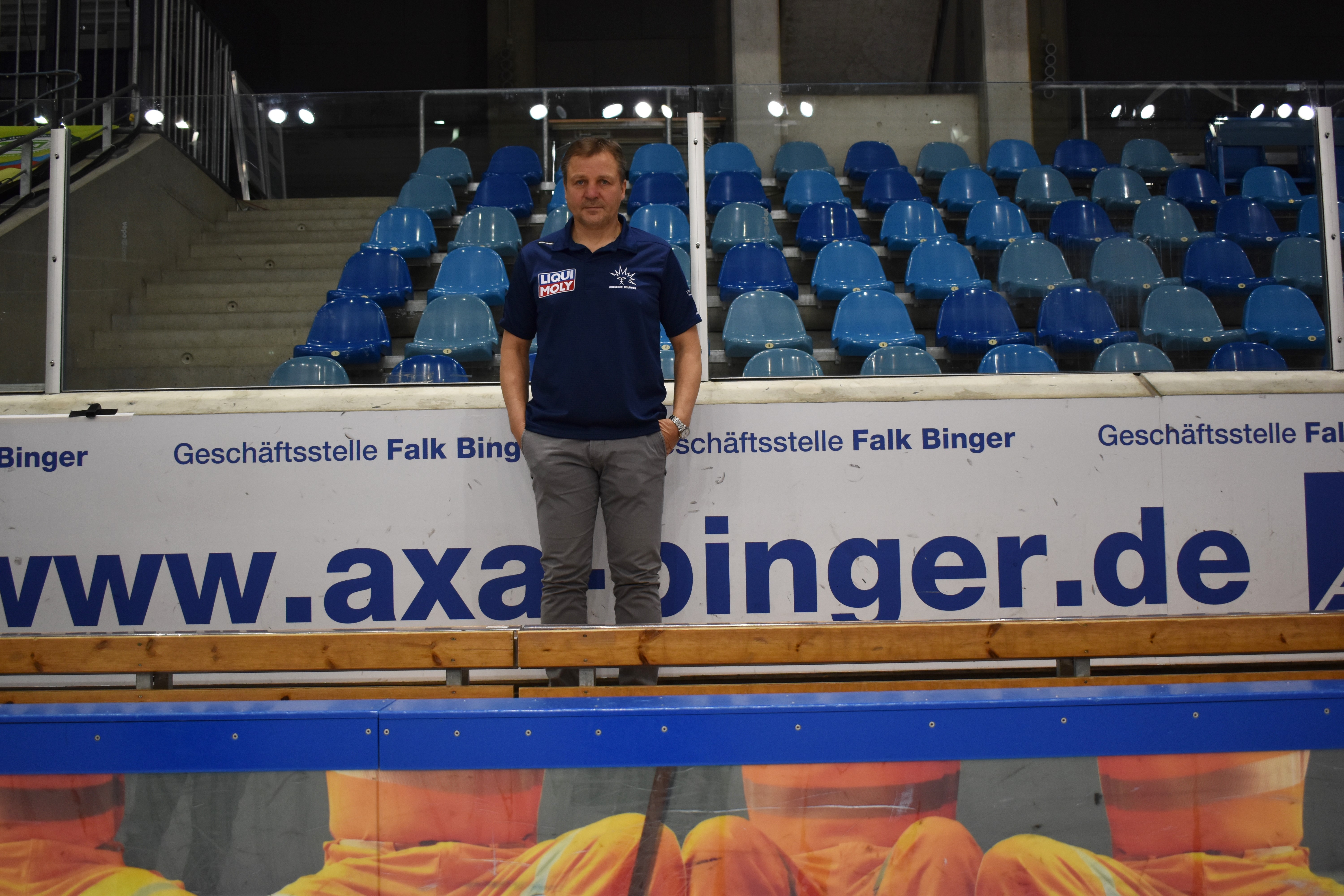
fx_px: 1400
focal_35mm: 38
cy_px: 448
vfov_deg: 35.5
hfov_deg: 51.3
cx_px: 672
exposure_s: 1/125
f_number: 4
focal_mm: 25
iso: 900
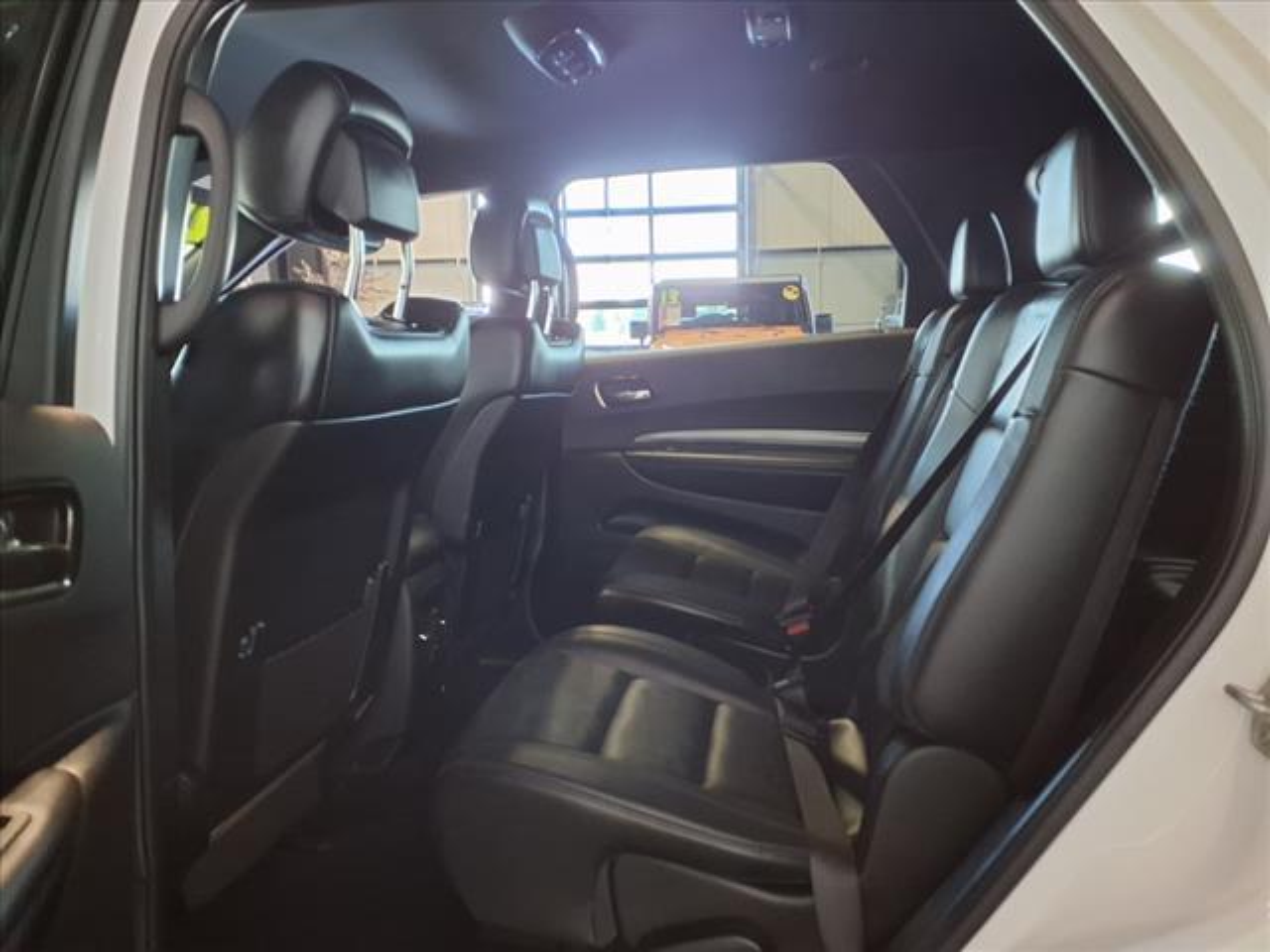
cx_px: 635
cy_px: 476
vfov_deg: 51.4
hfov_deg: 65.3
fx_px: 991
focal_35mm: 27
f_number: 1.9
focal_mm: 3.58
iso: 500
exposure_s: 1/17
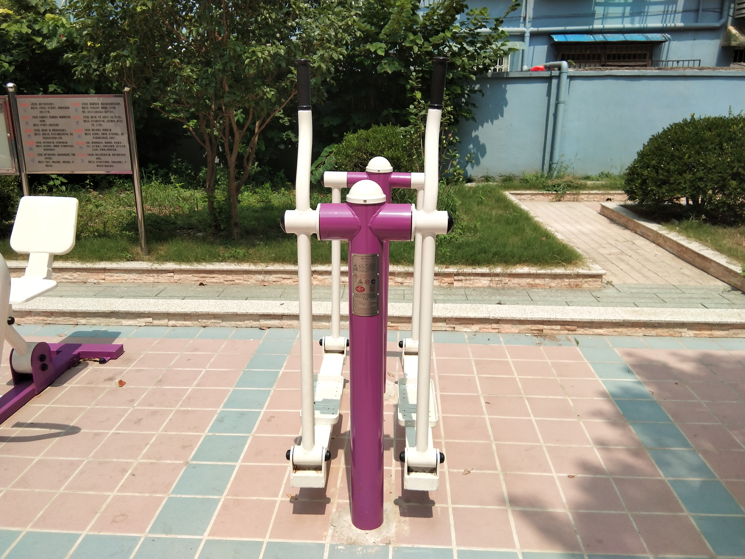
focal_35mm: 31
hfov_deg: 58.4
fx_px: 667
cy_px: 280
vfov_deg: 45.4
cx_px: 372
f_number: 2.2
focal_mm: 3.69
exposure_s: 1/1060
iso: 50
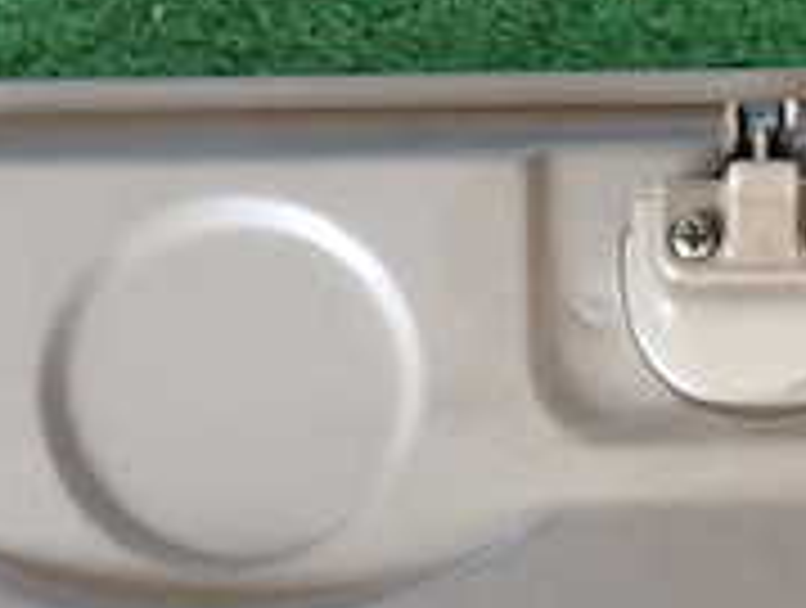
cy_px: 477
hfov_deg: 18.1
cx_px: 725
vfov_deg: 13.8
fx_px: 2496
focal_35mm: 107
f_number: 2.4
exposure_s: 1/60
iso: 200
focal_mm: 5.79
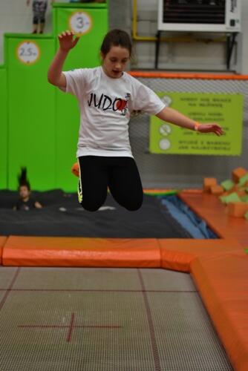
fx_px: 774
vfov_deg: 27.0
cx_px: 124
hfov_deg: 18.2
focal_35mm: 75
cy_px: 186
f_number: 1.8
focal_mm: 50
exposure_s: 1/500
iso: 1250
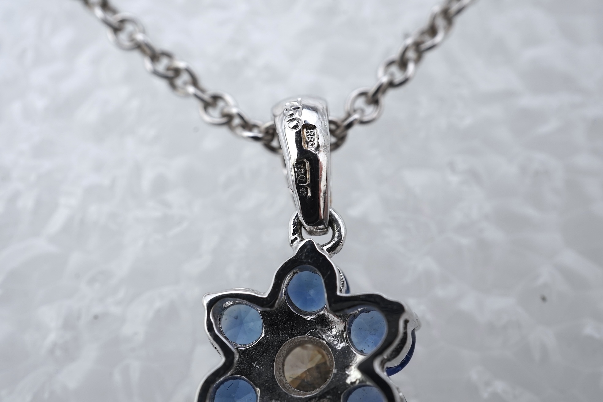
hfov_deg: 43.6
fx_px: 754
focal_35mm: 45
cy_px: 201
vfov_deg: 29.9
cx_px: 302
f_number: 20
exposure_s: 1/125
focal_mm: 30
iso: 400
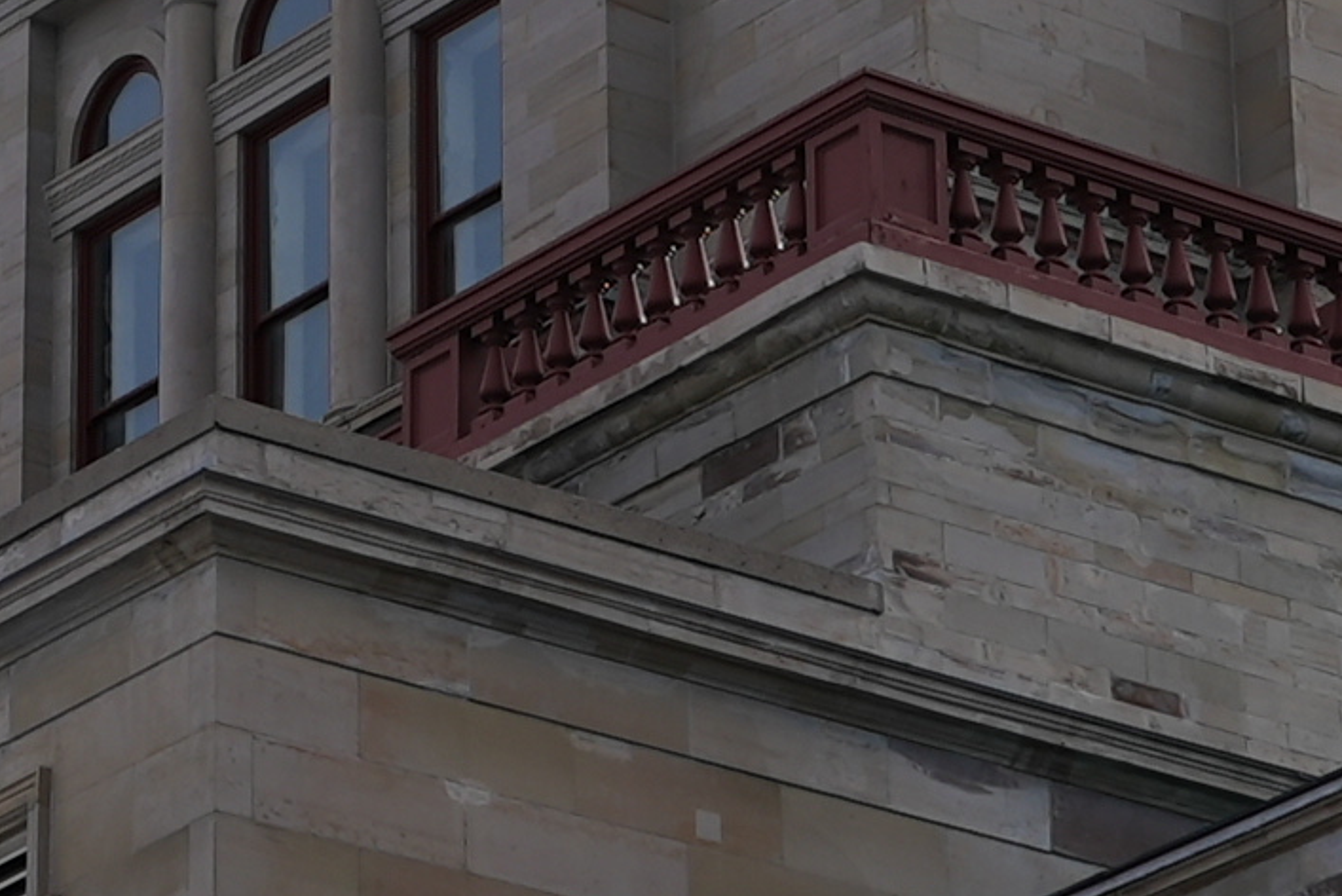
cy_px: 19
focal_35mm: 222
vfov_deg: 6.2
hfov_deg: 9.3
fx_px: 8279
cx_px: 524
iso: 80
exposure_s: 1/500
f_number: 5
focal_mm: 37
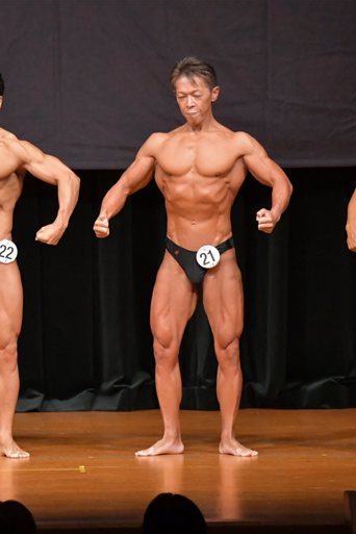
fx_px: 5710
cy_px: 266
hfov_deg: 3.6
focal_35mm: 385
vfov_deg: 5.4
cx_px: 212
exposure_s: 1/400
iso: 6400
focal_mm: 170
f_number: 5.6
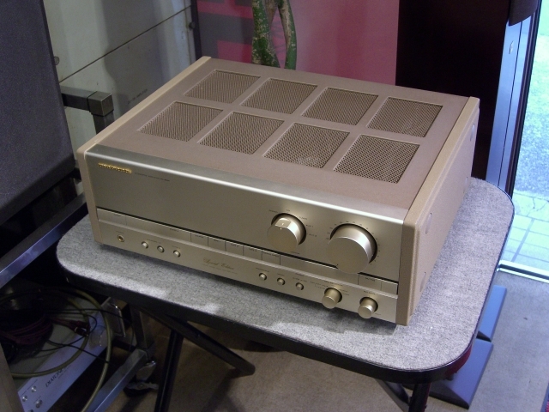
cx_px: 274
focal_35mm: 46
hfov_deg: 41.2
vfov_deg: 31.5
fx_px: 730
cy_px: 206
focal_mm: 9.5
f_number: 3.1
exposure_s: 1/25
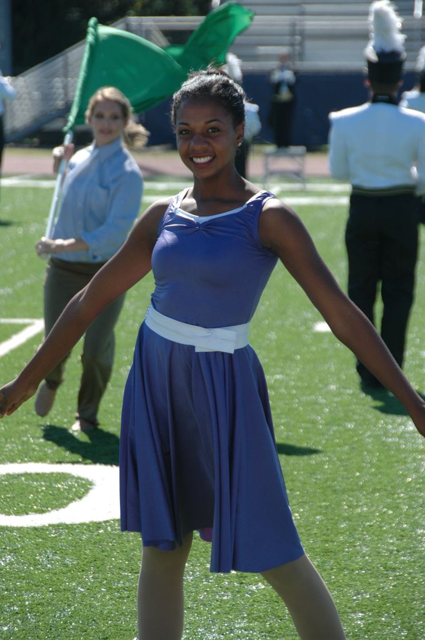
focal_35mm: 202
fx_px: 3595
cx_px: 212
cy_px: 320
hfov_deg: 6.8
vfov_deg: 10.2
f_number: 5.6
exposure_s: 1/500
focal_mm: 135
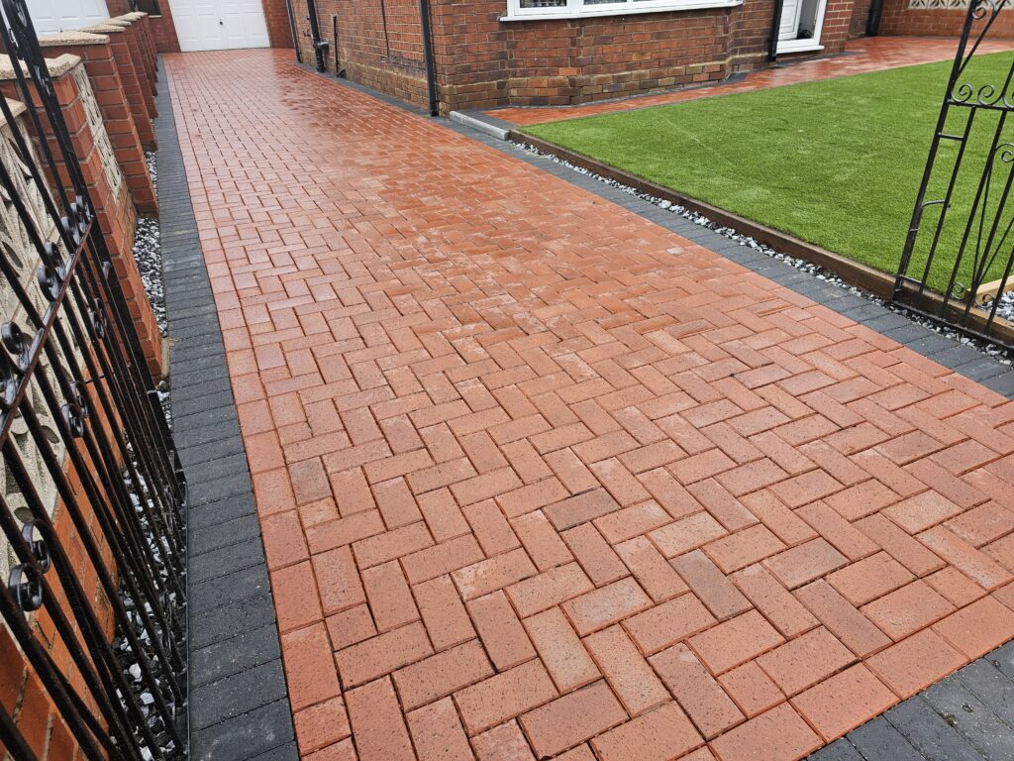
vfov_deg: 58.9
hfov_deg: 73.9
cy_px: 380
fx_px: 674
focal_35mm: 23
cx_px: 507
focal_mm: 6.3
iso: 10
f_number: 1.7
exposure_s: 1/118
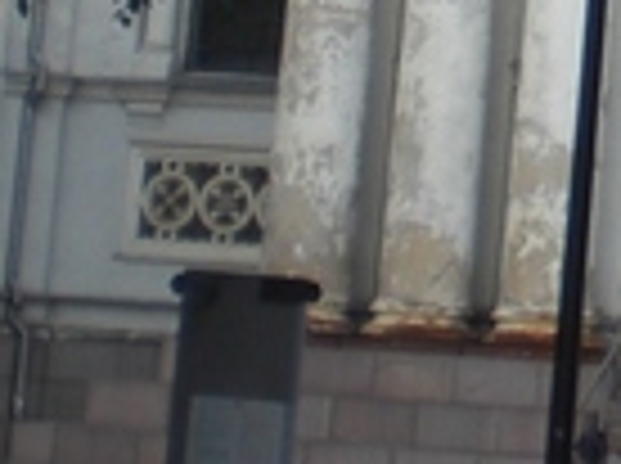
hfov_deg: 8.6
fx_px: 3958
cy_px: -527
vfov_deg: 6.5
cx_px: 1098
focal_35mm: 221
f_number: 3.1
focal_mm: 6.3
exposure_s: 1/320
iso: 50
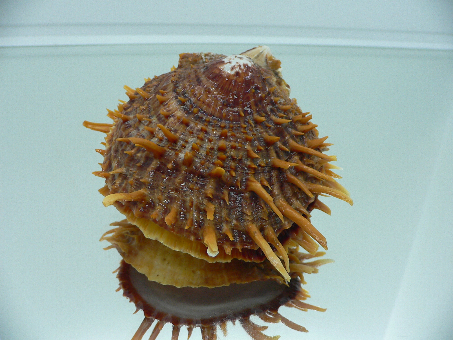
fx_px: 458
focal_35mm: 35
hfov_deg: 52.6
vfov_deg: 40.7
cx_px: 226
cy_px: 170
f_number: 2.8
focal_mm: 4.6
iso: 100
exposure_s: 1/60
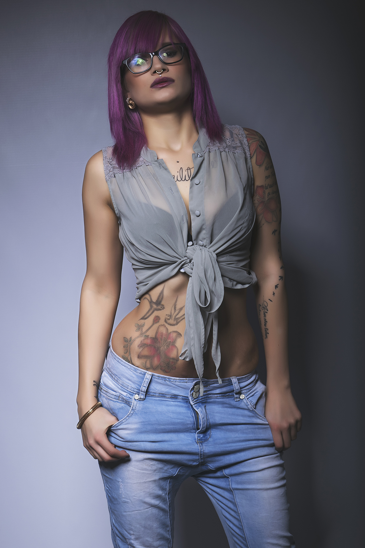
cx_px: 182
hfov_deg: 16.6
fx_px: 1254
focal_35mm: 82
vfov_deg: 24.6
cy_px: 274
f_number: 10
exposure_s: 1/200
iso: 100
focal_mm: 55
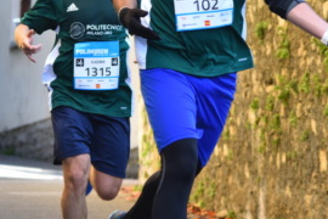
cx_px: 151
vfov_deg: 4.7
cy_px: 36
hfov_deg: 7.1
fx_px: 2660
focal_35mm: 292
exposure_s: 1/400
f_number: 6.3
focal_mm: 116
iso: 500
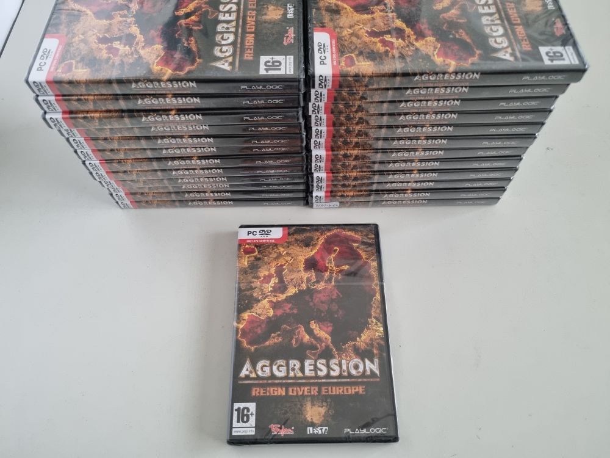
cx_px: 305
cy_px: 229
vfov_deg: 53.1
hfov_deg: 67.3
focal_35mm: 26
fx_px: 458
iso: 500
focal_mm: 5.4
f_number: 1.8
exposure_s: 1/50
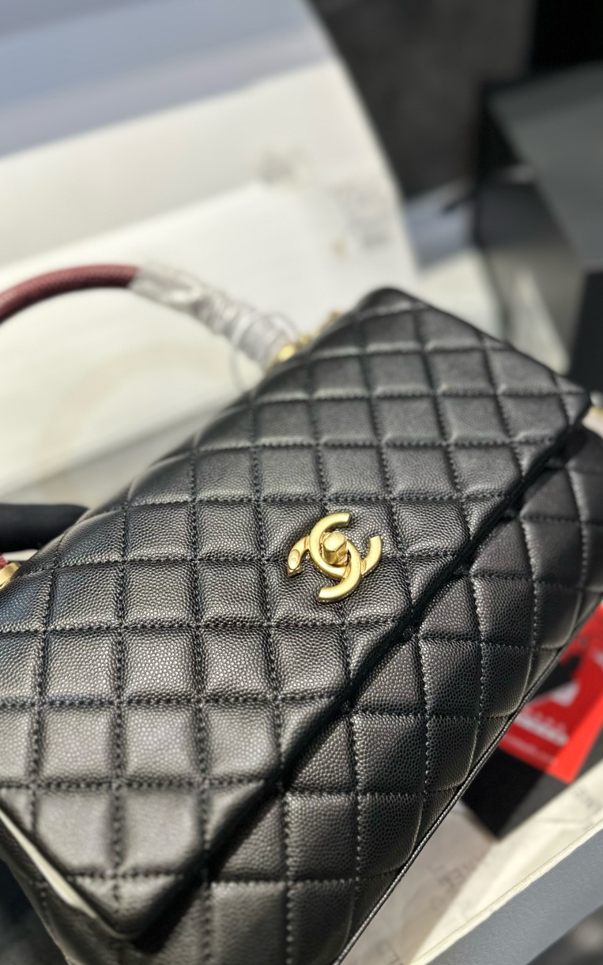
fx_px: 789
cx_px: 268
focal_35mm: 30
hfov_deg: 41.8
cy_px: 423
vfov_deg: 62.7
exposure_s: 1/50
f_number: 1.78
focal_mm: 6.86
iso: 125
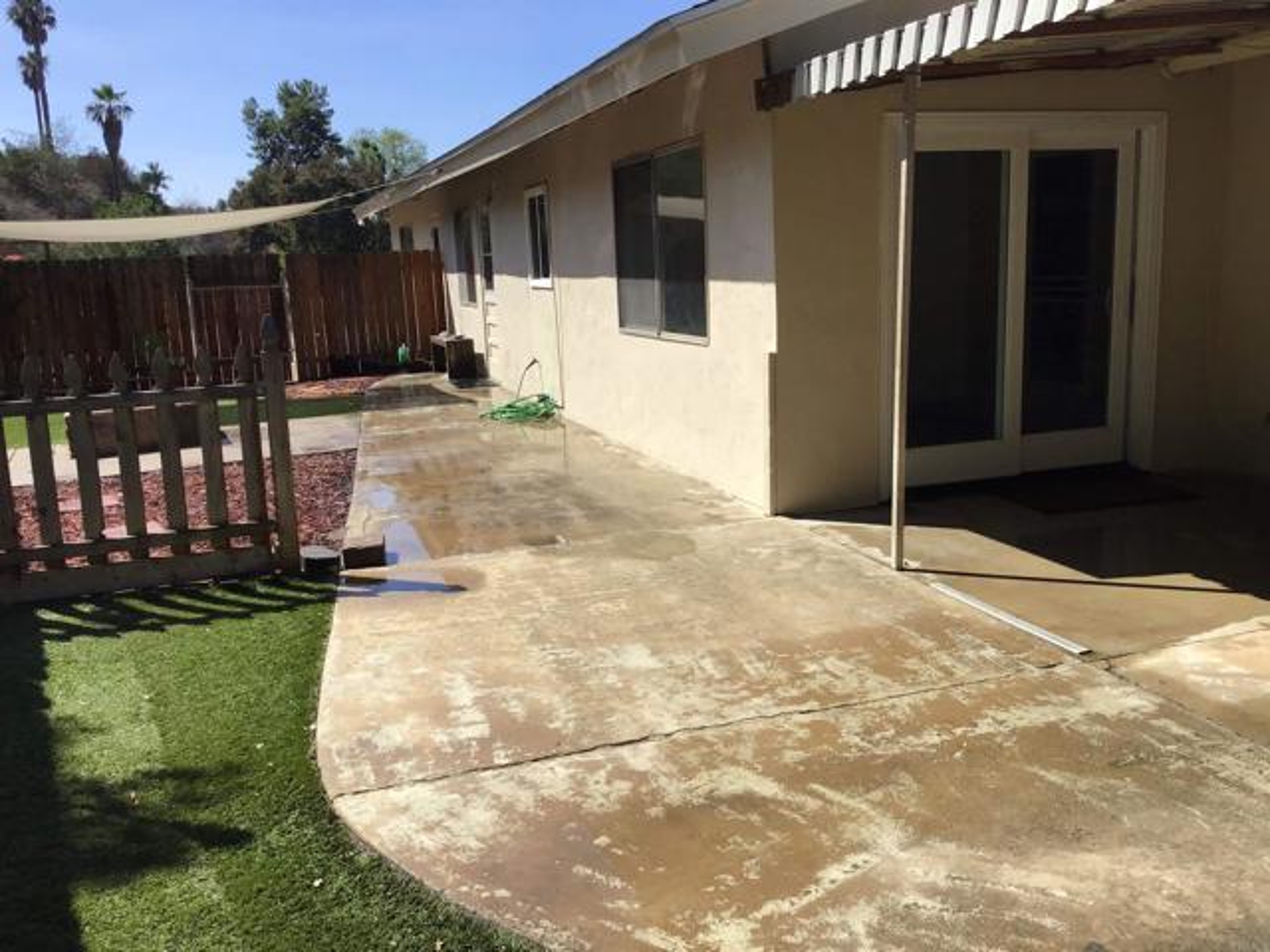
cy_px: 476
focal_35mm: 31
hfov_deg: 58.4
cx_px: 635
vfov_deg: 45.4
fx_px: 1137
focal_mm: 3.3
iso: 25
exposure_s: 1/1253
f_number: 2.4
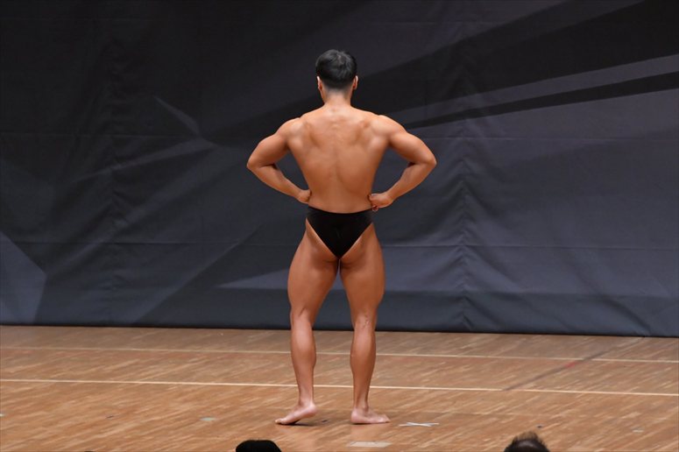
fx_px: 5373
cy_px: 226
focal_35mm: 285
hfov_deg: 7.2
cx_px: 340
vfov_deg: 4.8
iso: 6400
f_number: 5.6
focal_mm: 190
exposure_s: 1/400
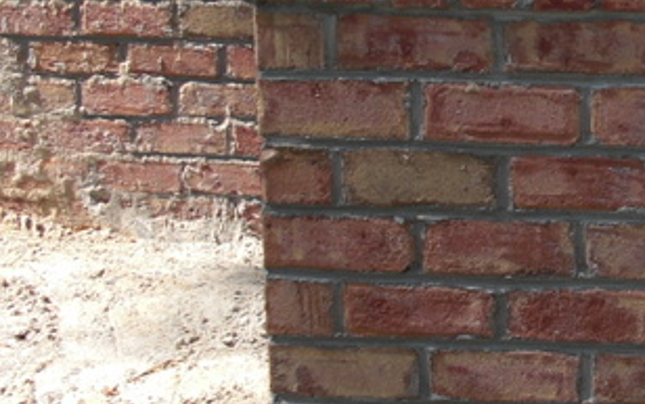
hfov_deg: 19.9
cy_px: 182
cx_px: 746
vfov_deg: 13.2
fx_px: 1742
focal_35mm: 99
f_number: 2.8
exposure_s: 1/320
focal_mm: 6.3
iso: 50
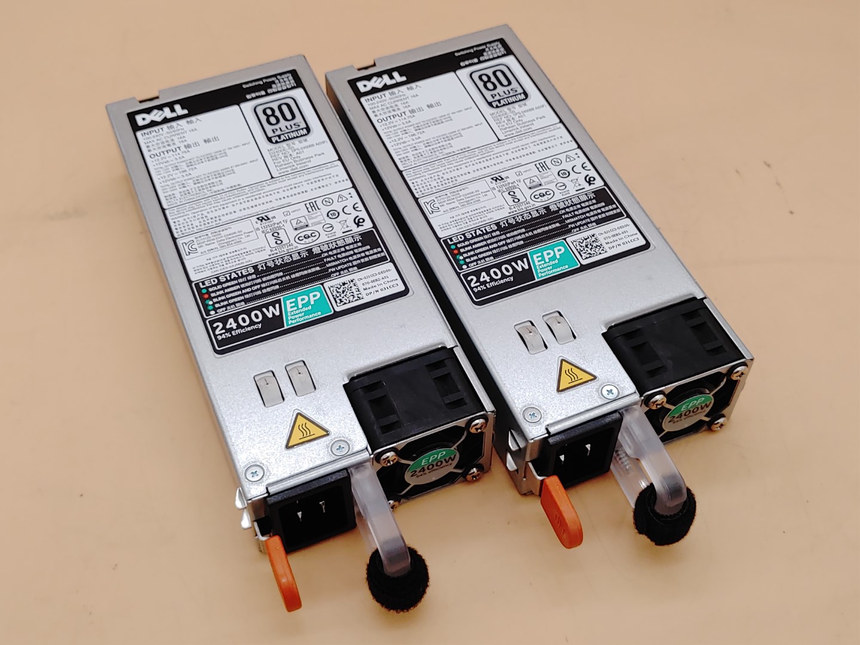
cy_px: 322
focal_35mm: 44
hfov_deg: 42.9
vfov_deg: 32.9
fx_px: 1093
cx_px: 430
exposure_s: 1/120
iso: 50
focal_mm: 4.36
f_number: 1.8
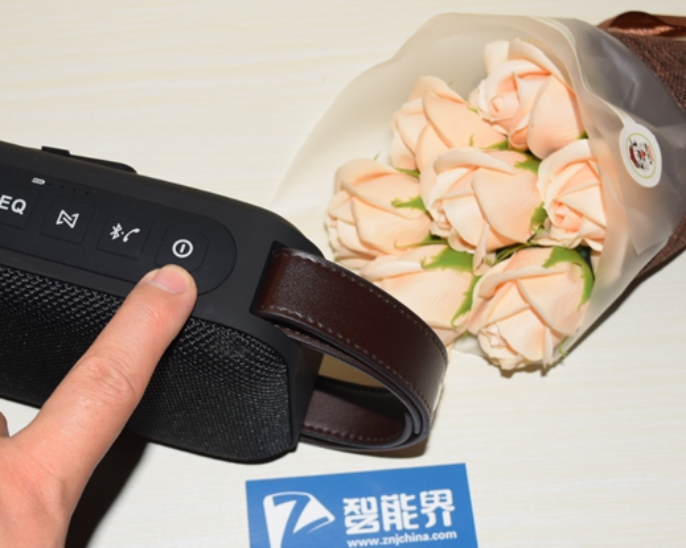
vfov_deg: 25.4
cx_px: 272
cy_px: 300
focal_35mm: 60
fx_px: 1218
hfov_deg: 31.4
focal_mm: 28
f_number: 8
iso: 100
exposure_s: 1/60
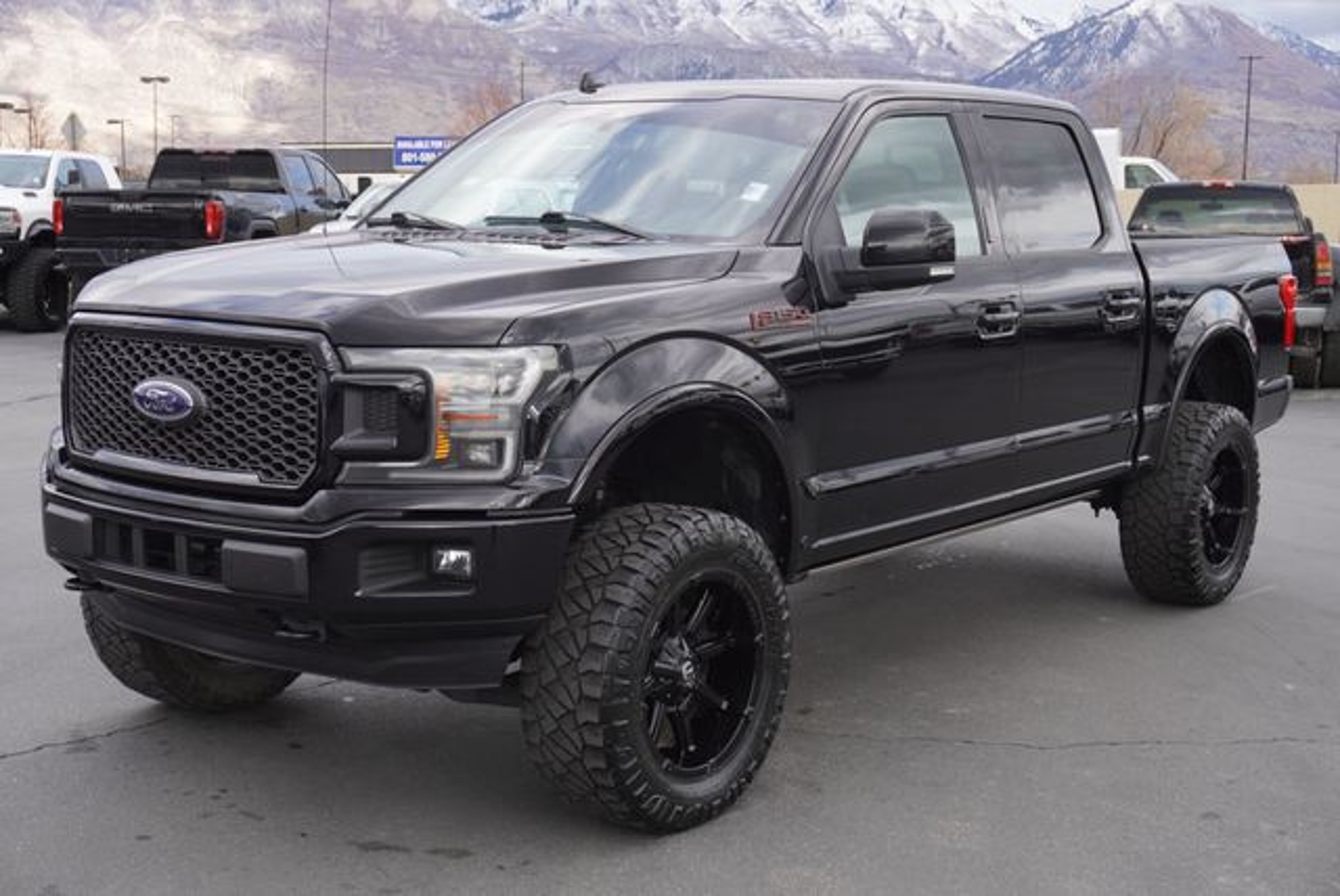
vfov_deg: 28.1
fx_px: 1788
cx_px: 670
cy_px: 448
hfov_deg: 41.1
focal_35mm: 48
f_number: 6.3
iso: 100
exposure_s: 1/80
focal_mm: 32
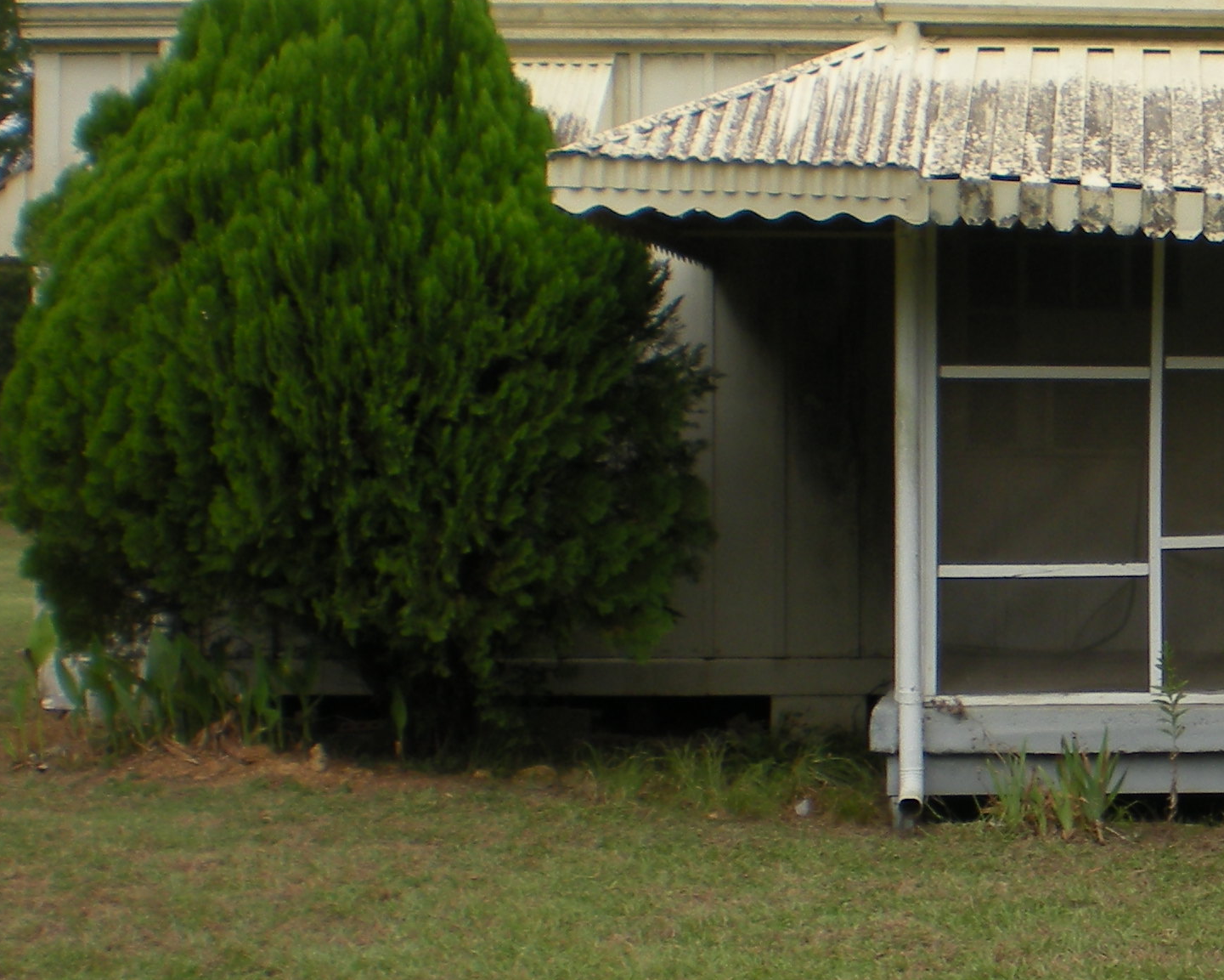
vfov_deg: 18.3
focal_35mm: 84
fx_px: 3043
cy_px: 485
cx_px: 1367
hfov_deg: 21.5
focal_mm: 6.3
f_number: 4.6
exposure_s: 1/214
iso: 64
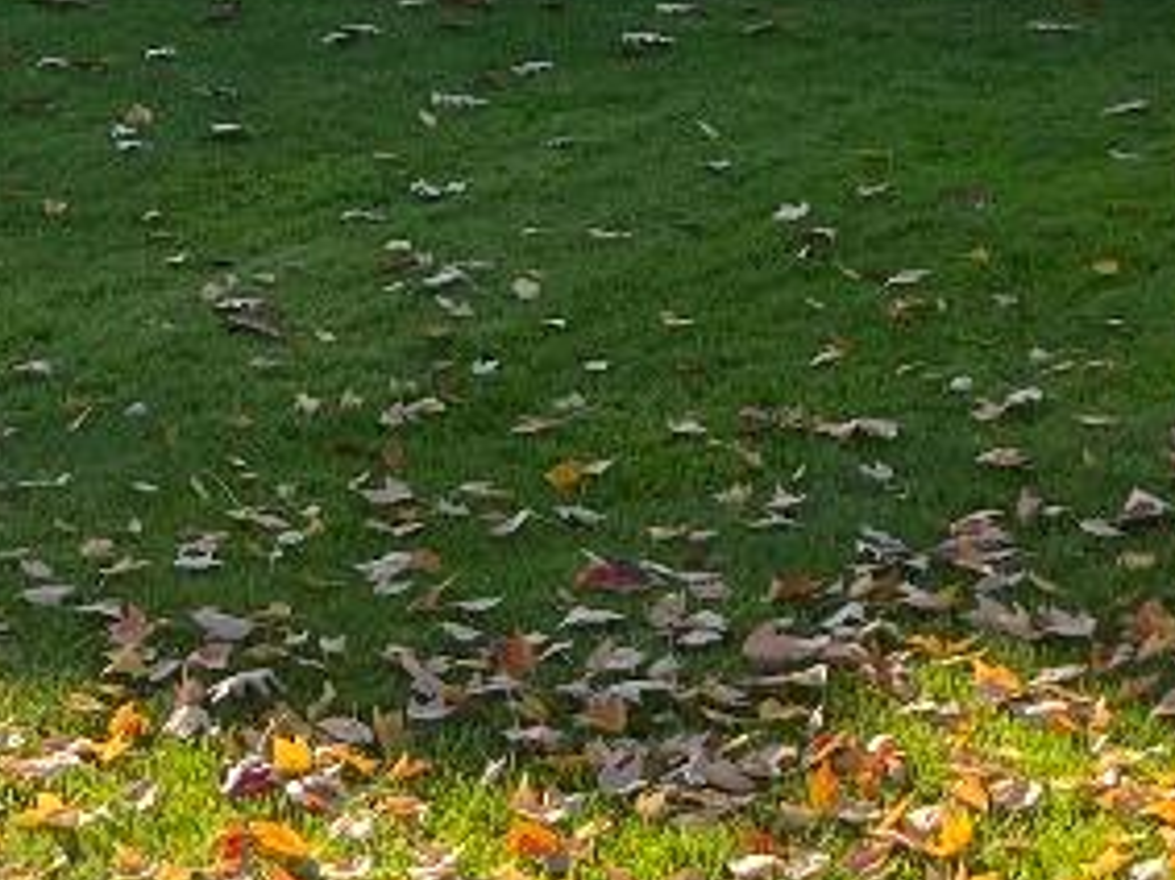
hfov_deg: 14.3
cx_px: 299
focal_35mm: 138
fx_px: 4682
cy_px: -716
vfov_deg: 10.1
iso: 50
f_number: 1.5
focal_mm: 5.7
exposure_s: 1/820
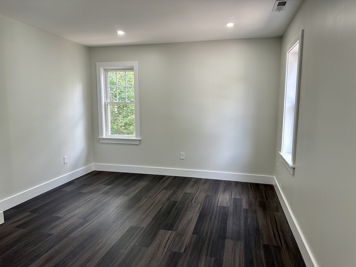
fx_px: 247
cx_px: 178
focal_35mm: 24
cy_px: 134
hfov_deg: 71.6
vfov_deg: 56.8
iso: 125
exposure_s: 1/120
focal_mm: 6.86
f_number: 1.78
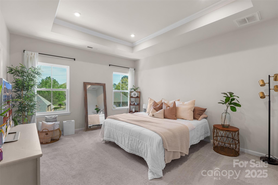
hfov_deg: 96.8
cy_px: 92
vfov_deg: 73.7
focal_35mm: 16
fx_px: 124
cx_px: 139
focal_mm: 16
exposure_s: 1/4
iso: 400
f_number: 9
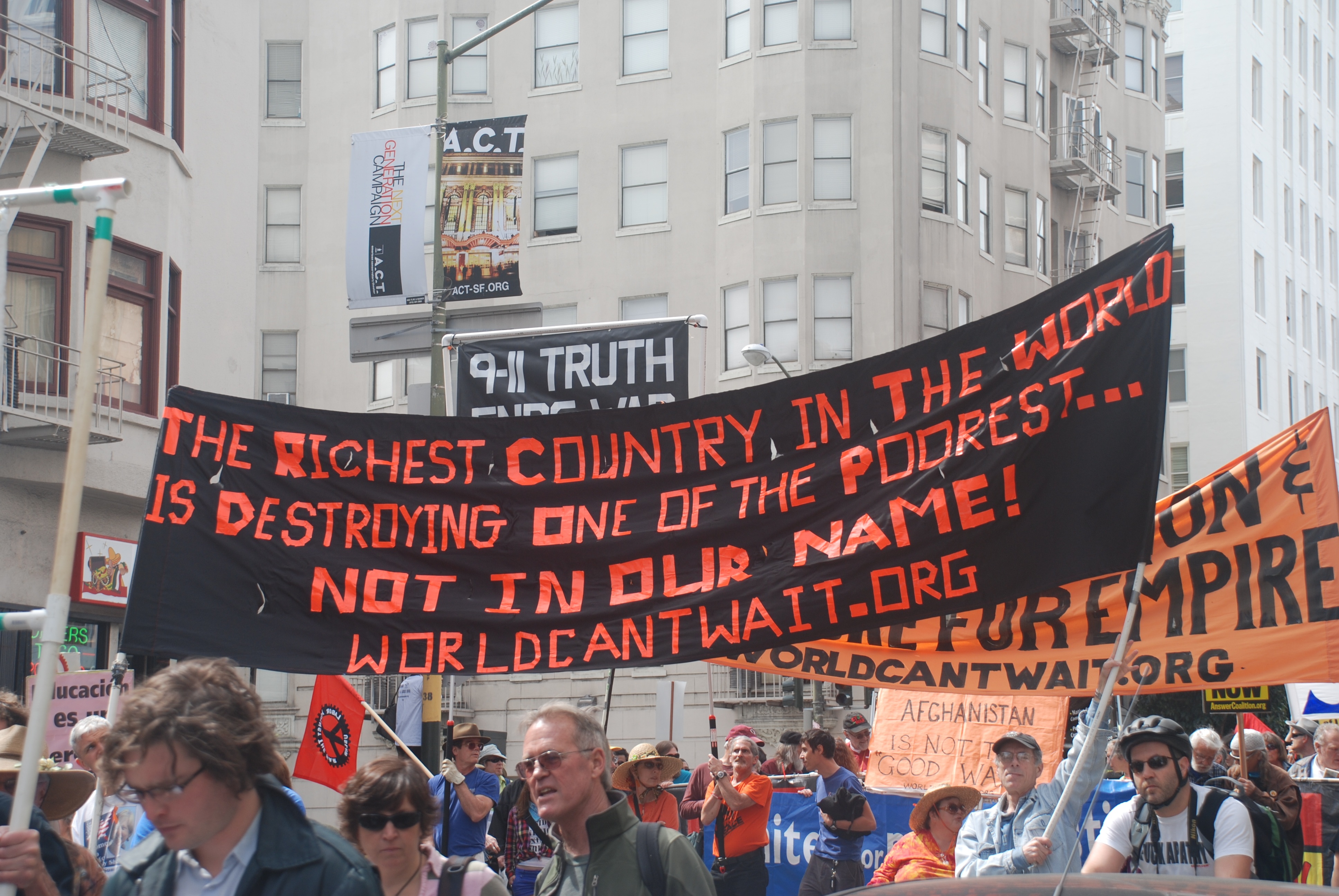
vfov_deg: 19.0
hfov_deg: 28.0
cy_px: 448
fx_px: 2681
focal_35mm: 72
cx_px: 670
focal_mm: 48
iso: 100
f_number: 5.6
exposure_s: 1/125
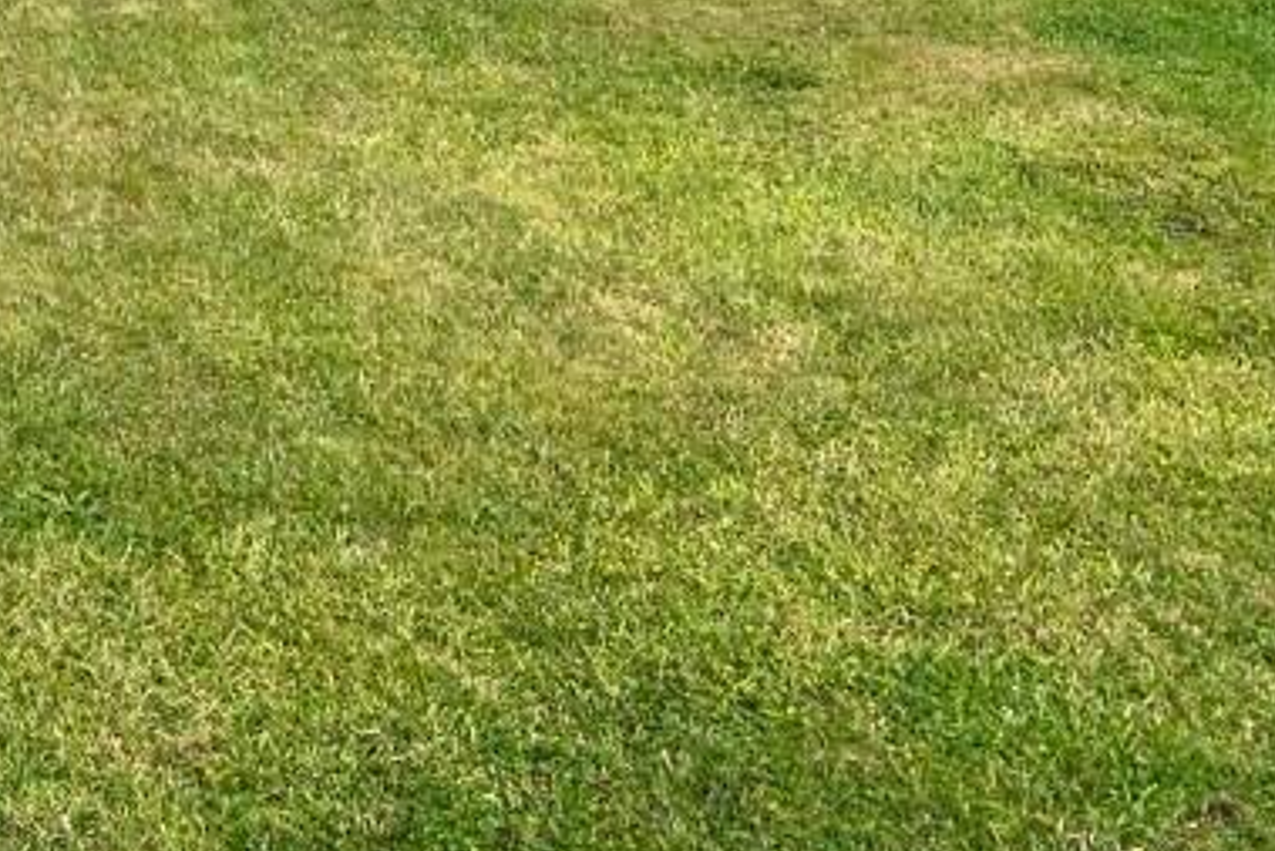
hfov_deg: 25.8
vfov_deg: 17.0
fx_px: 2586
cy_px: -397
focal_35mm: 73
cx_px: -91
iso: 50
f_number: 1.5
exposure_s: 1/1838
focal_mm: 5.7
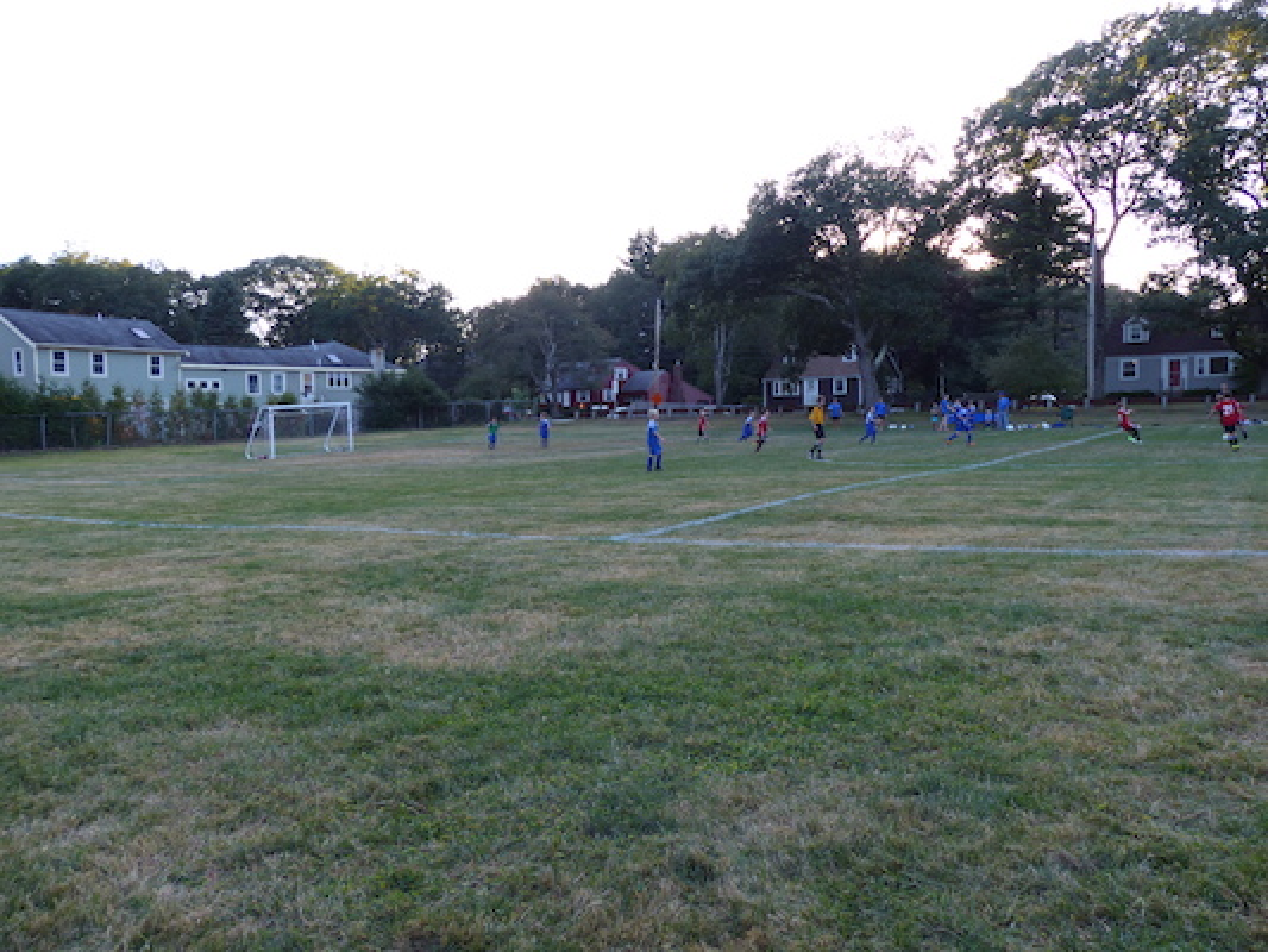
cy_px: 476
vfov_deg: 54.9
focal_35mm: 25
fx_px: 916
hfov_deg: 69.4
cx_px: 634
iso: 100
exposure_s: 1/125
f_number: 3.2
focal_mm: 4.5
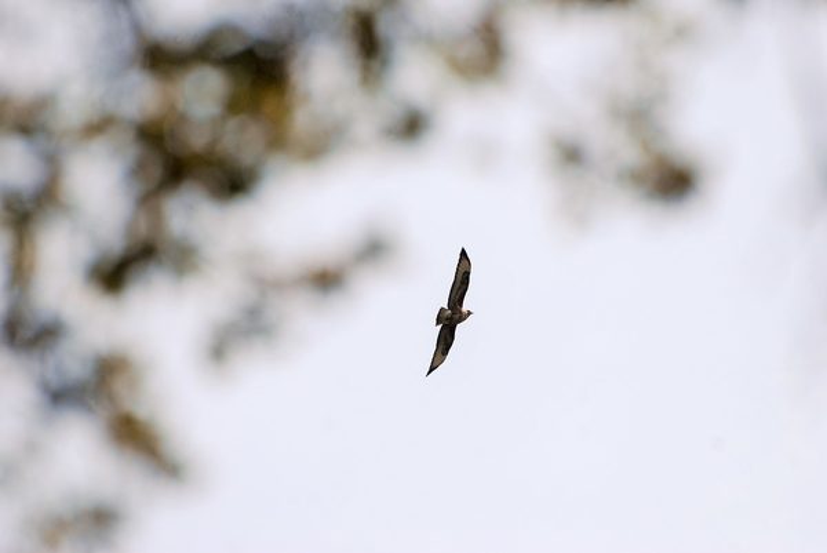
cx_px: 414
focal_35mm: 450
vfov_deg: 3.1
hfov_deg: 4.6
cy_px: 276
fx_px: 10345
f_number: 5.6
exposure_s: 1/1600
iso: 400
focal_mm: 300
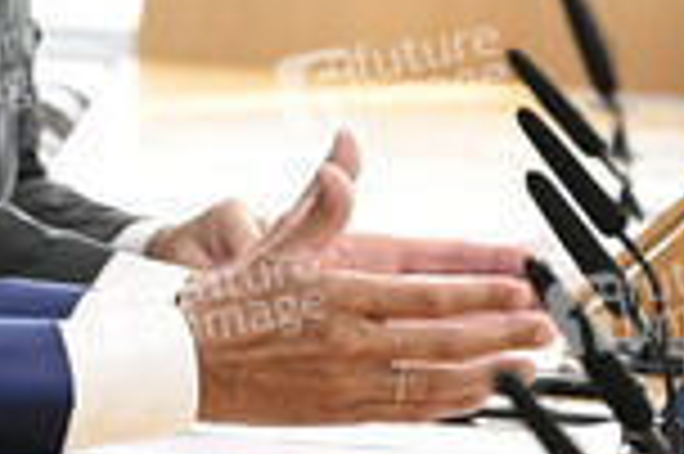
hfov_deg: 3.5
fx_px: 11255
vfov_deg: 2.3
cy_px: -31
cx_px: -178
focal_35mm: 593
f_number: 6.3
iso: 3200
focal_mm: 200
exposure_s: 1/640
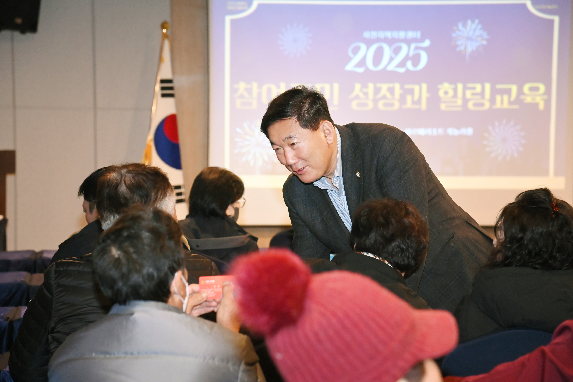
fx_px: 1671
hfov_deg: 19.5
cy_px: 191
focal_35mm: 105
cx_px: 286
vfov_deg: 13.0
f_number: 6.3
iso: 8000
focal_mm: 105
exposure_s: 1/250
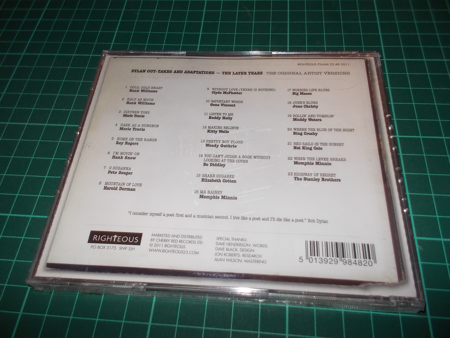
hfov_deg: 61.7
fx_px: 377
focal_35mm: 29
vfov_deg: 48.2
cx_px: 225
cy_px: 169
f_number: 3.3
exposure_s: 1/30
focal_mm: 4.1
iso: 200
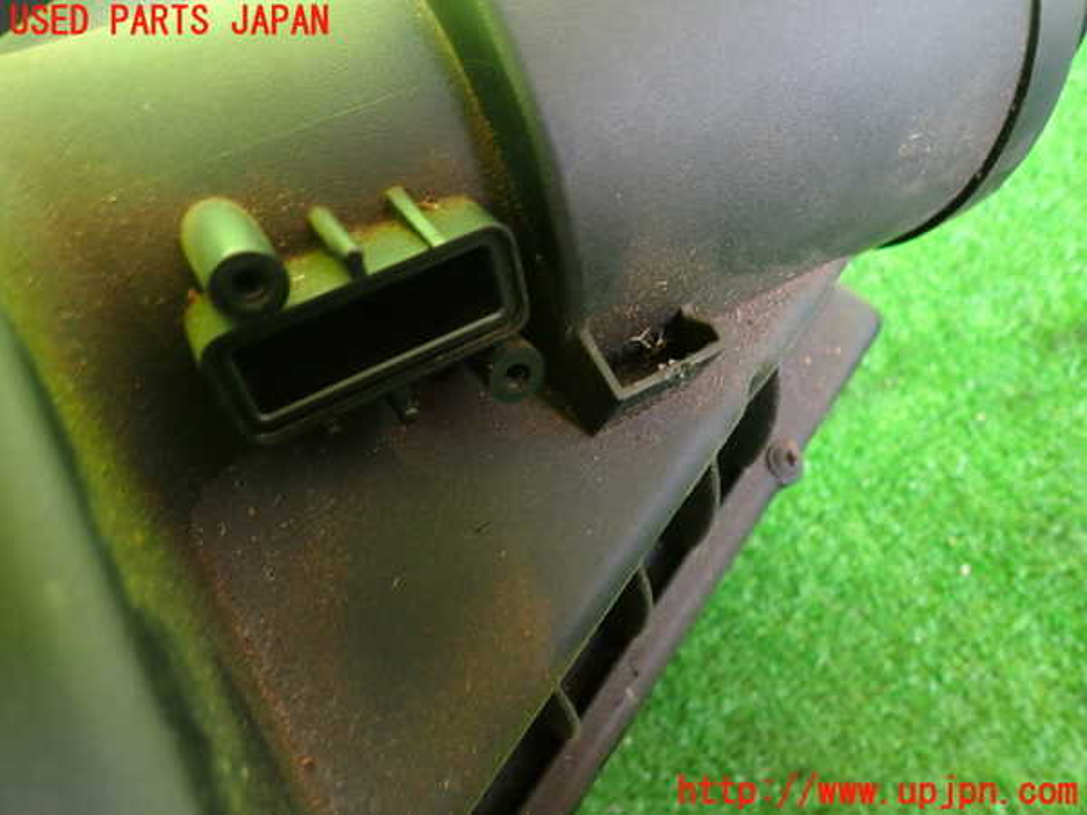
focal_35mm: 25
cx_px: 544
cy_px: 408
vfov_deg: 54.9
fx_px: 785
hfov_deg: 69.4
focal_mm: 4.5
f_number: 2
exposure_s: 1/40
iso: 200
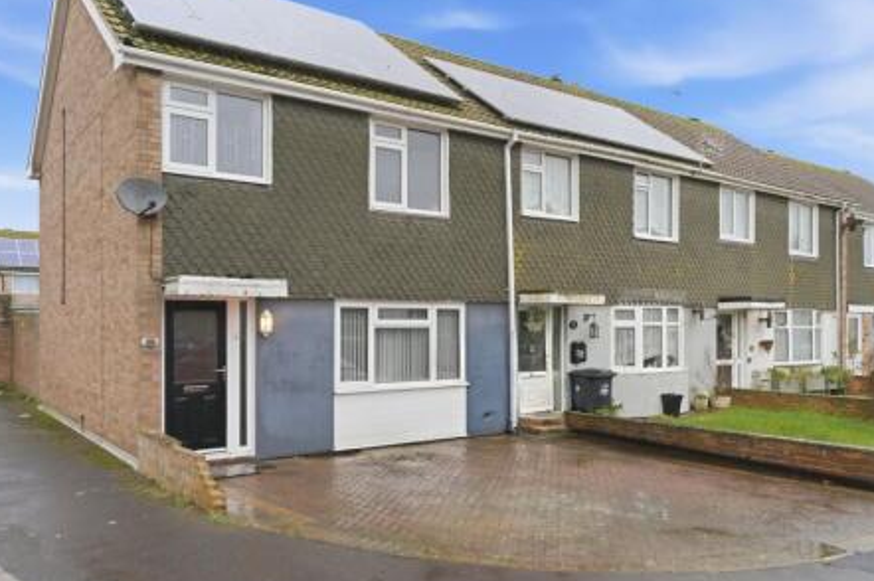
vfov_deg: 46.3
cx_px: 447
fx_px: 679
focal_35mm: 28
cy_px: 284
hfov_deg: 65.5
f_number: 4
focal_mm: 26
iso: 200
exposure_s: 1/60
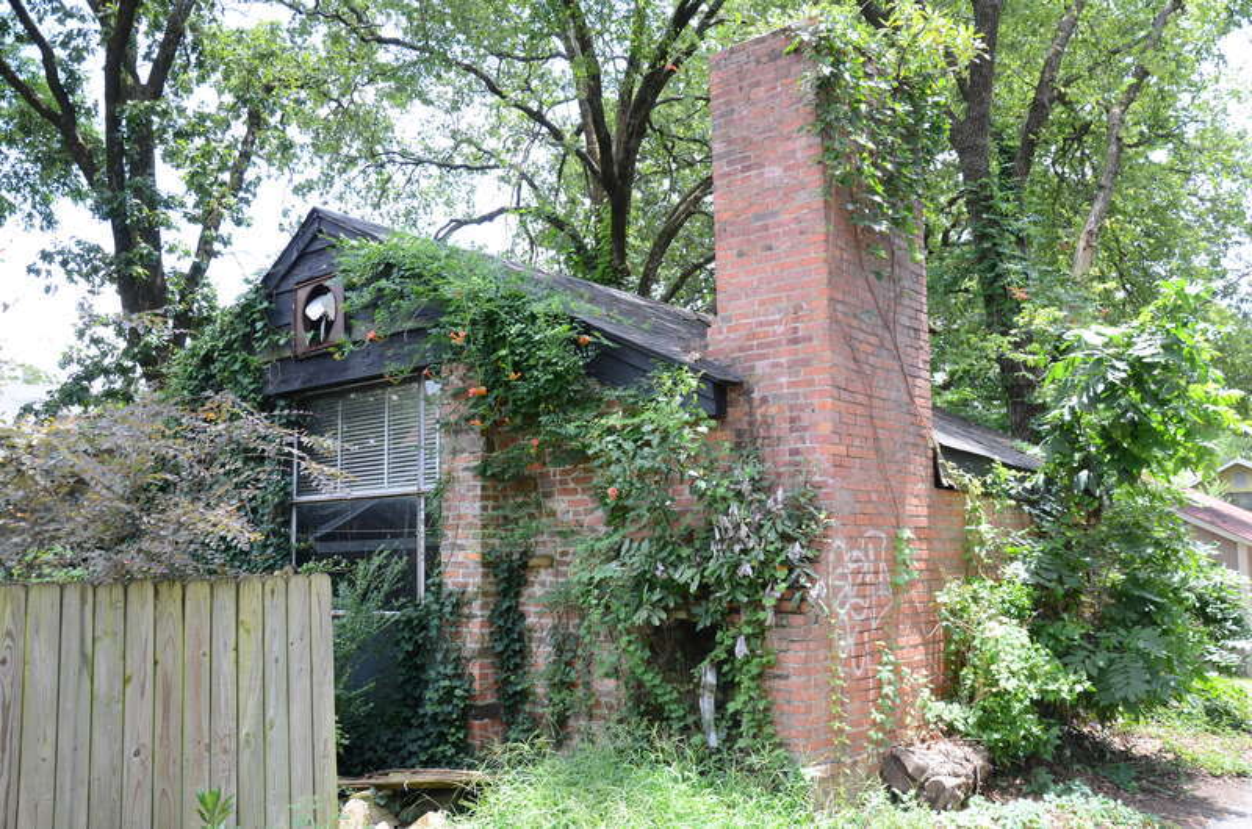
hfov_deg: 59.6
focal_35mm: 32
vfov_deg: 41.5
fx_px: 1093
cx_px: 626
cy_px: 414
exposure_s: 1/200
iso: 250
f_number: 5
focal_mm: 21
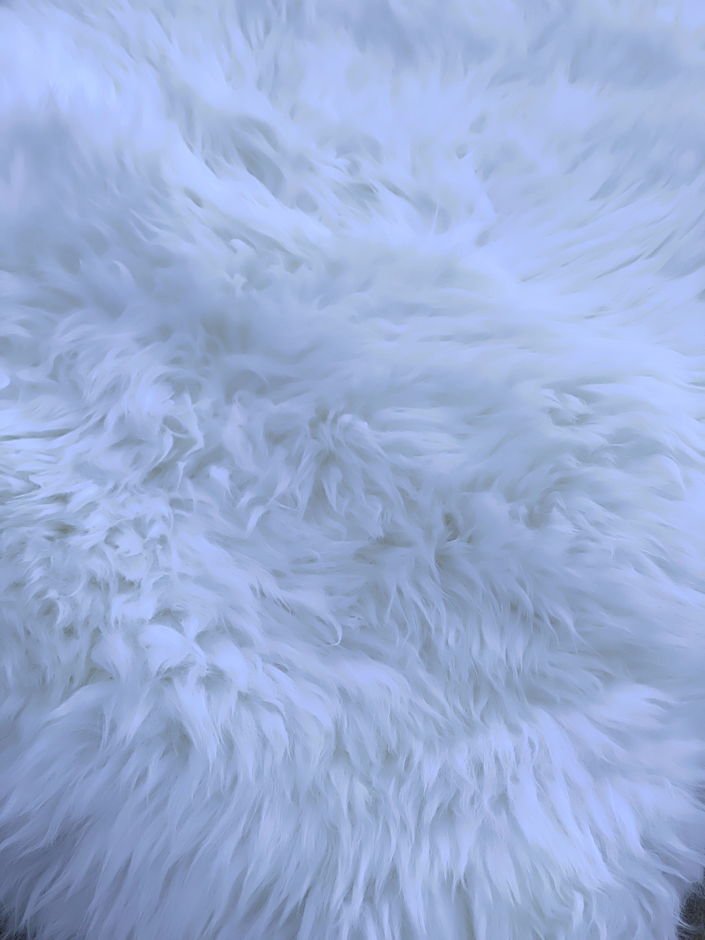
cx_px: 352
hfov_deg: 28.0
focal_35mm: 52
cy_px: 470
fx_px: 1412
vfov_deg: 36.8
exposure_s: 1/436
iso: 20
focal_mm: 6
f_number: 2
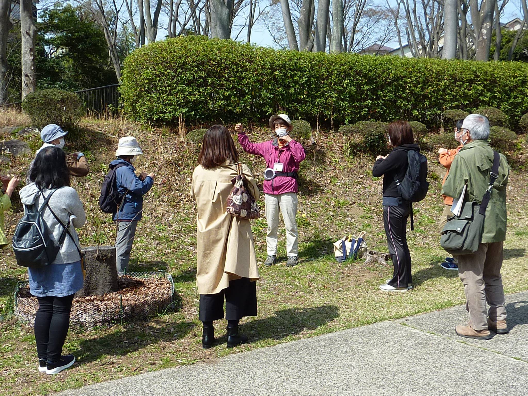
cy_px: 198
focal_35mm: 45
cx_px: 264
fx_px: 686
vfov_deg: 32.2
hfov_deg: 42.1
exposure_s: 1/500
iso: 80
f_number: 4
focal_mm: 4.1
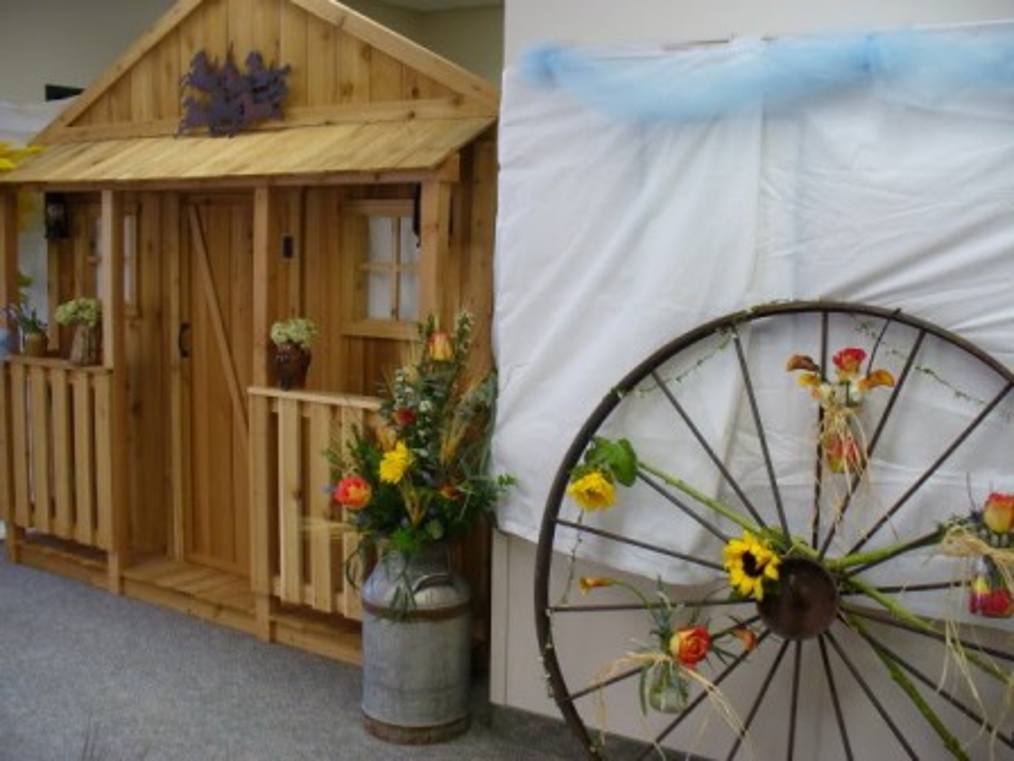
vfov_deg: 38.7
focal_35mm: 37
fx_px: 1084
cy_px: 380
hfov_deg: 50.1
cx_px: 507
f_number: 2.8
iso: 150
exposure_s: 1/30
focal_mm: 6.1
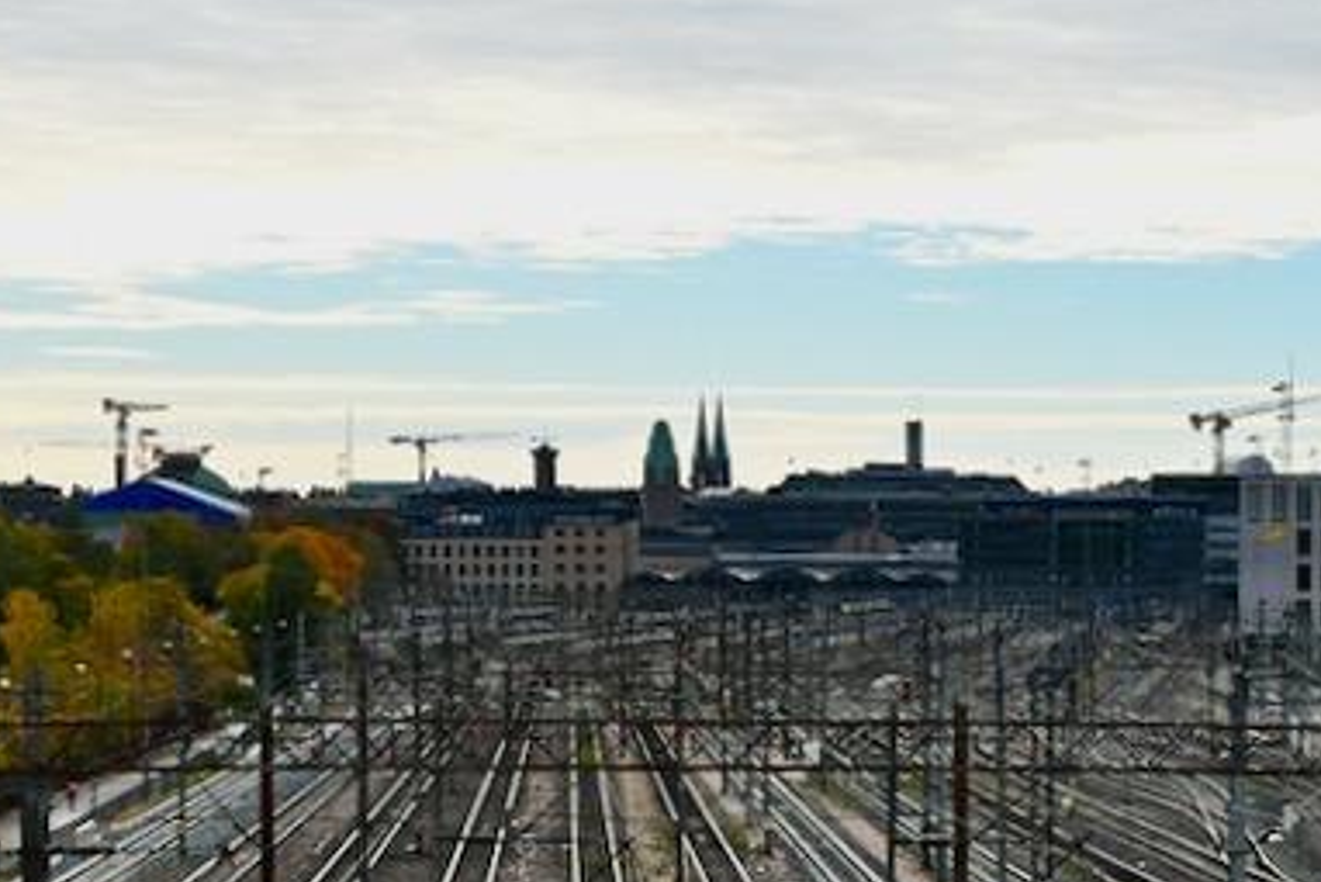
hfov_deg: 20.5
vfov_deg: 13.5
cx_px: 861
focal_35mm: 99
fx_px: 3650
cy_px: 920
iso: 100
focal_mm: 23
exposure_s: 1/320
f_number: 6.3
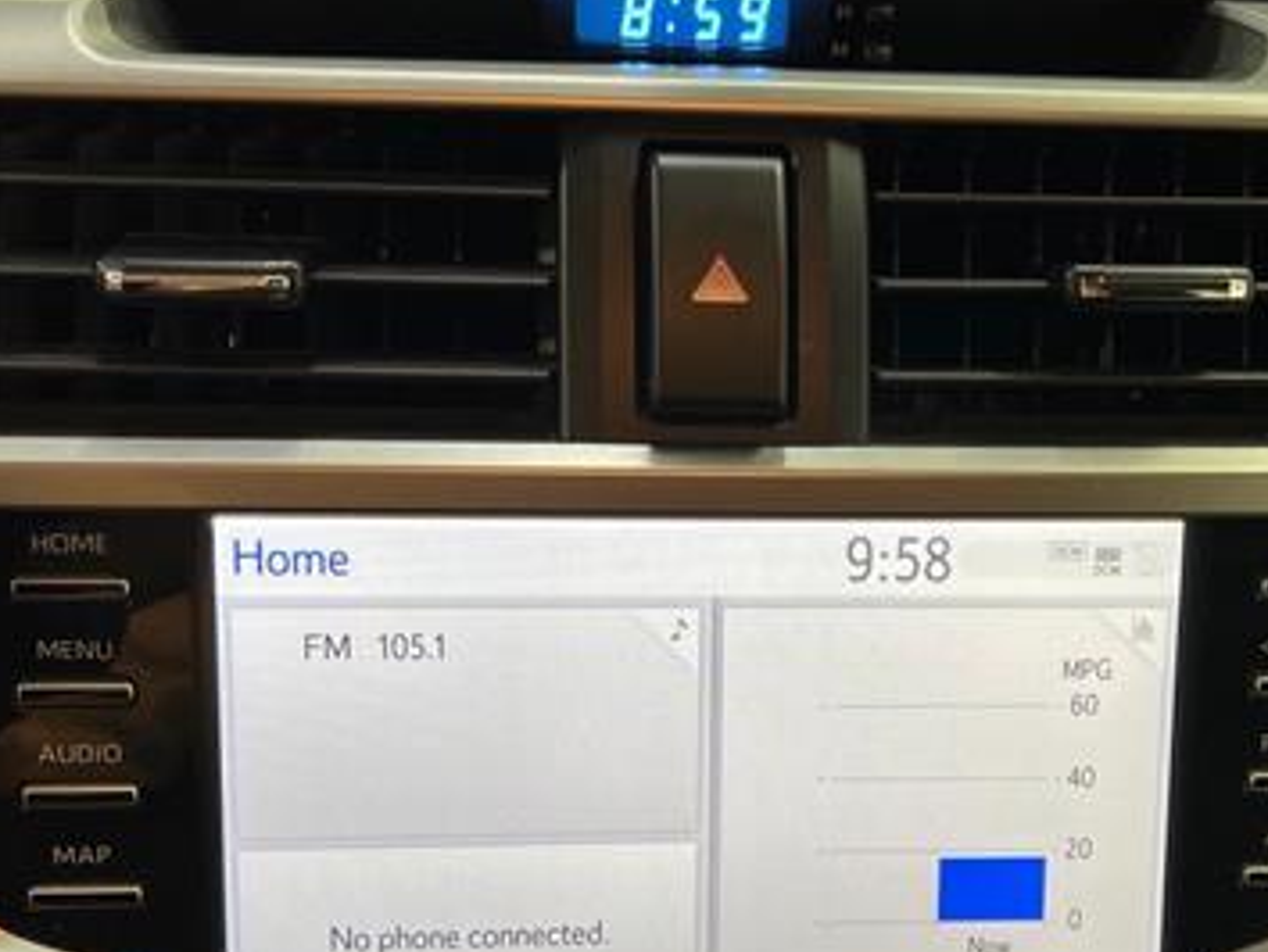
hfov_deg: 40.3
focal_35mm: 47
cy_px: 605
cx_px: 727
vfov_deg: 30.8
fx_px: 1723
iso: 125
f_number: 1.5
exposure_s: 1/60
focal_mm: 5.7
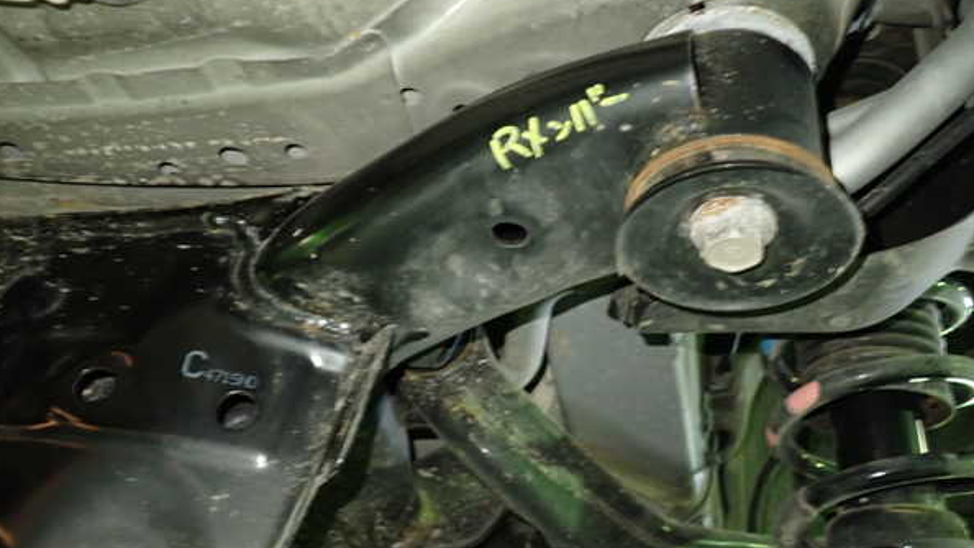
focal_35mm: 33
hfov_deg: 59.5
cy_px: 292
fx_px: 852
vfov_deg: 35.6
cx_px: 485
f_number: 2.3
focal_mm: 5.4
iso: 800
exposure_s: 1/13
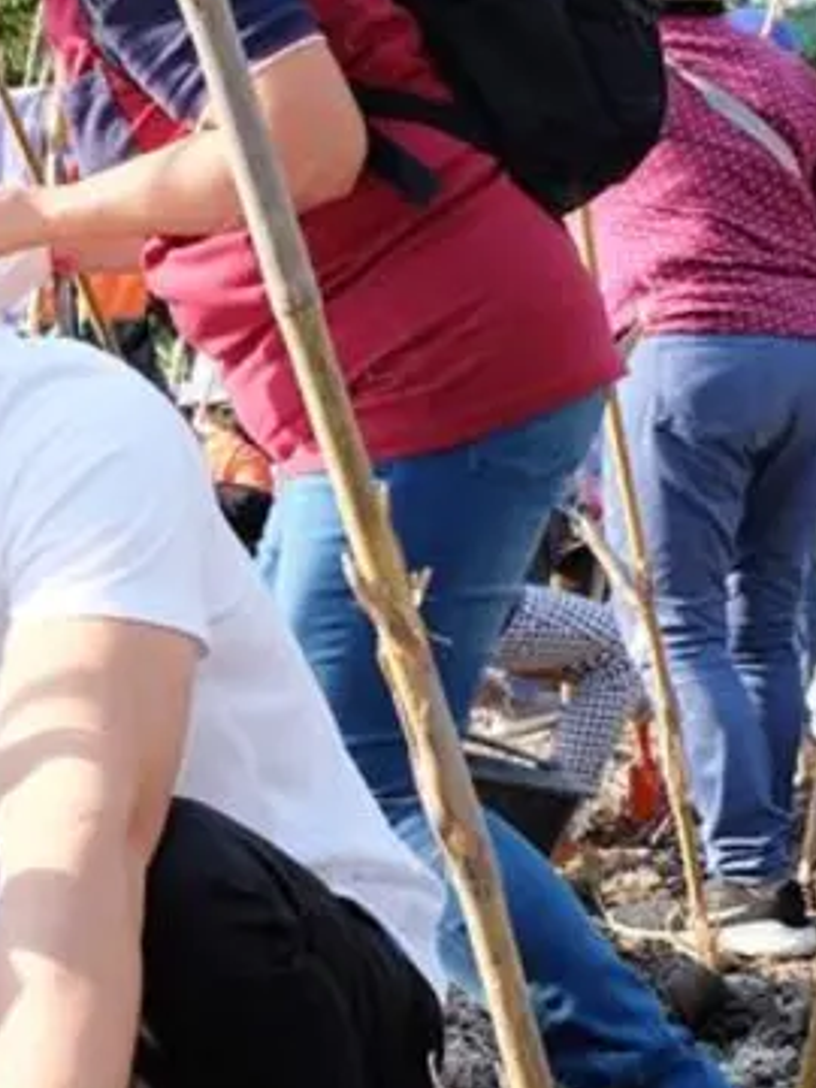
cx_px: -314
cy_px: 759
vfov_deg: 26.5
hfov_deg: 18.4
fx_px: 2294
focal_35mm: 73
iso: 400
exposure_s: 1/140
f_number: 8
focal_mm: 23.2
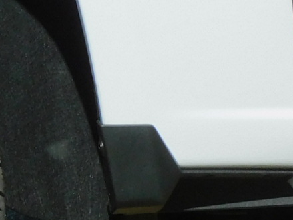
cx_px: -352
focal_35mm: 258
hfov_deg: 7.3
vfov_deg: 5.8
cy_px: 45
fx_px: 2184
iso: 125
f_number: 4
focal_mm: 9
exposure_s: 1/1600
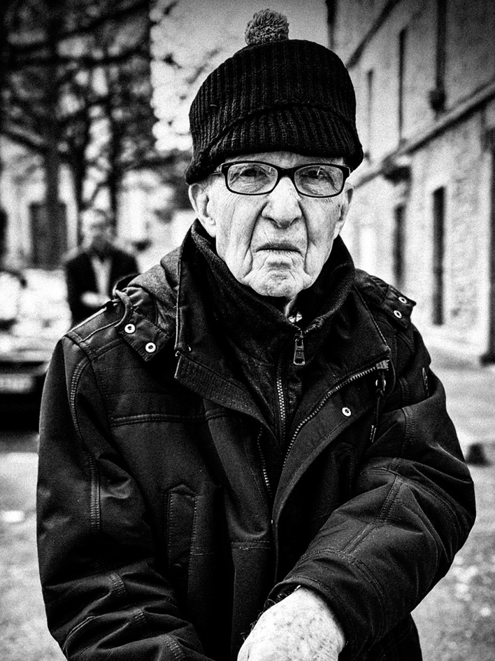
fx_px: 1163
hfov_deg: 24.0
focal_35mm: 61
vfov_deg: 31.5
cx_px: 231
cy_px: 412
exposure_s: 1/1200
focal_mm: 6.86
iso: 80
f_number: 1.8
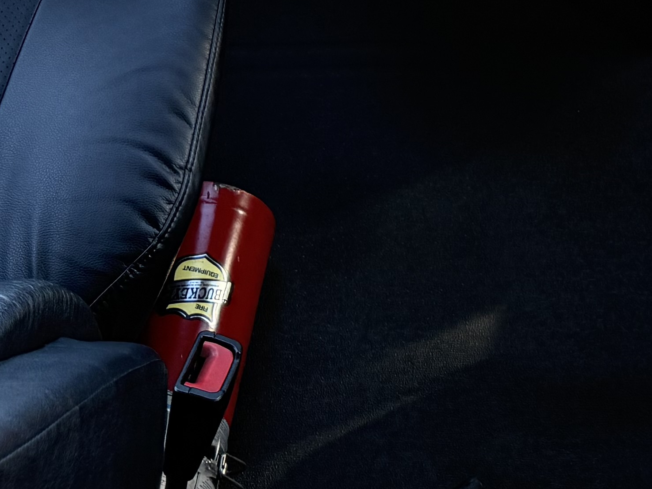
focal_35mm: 93
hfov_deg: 20.7
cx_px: 555
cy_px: -439
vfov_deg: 13.8
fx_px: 1752
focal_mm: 6.76
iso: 200
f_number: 1.78
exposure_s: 1/195
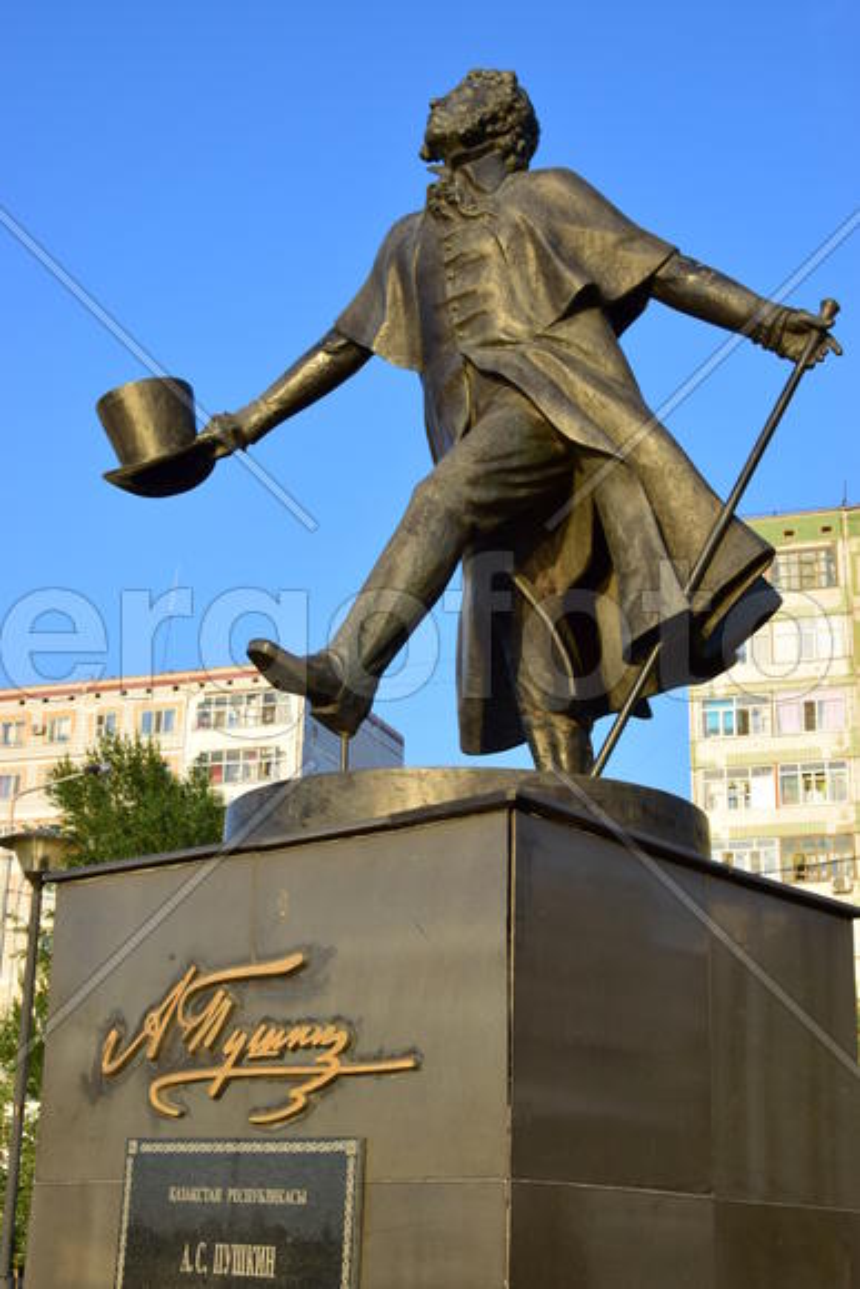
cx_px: 430
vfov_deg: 41.1
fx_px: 1719
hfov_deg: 28.1
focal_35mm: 48
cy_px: 644
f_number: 14
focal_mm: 32
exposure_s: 1/25
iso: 100
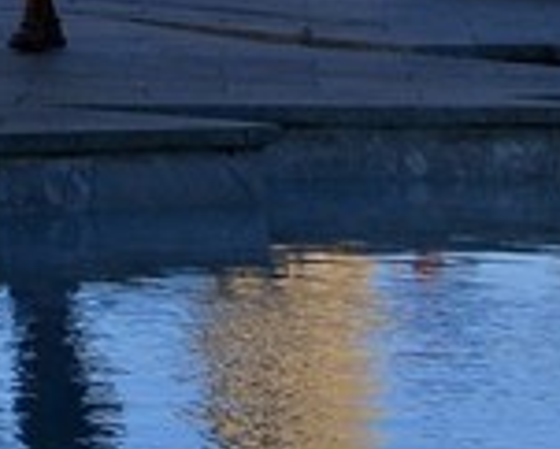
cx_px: -860
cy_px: -2293
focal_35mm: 348
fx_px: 5771
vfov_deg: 3.7
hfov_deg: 5.3
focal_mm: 35
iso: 100
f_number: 10
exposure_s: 1/250
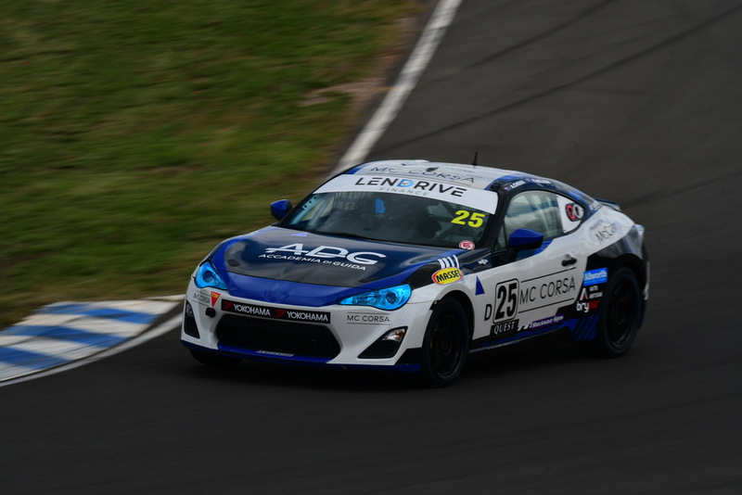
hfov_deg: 2.7
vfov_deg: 1.8
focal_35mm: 750
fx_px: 15463
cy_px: 248
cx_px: 371
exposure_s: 1/125
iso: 100
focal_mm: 500
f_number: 14
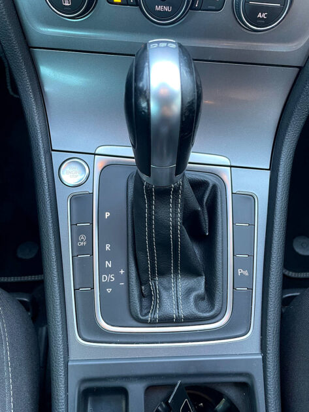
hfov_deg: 53.1
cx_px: 154
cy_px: 206
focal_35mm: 26
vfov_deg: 67.3
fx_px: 309
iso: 320
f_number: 1.6
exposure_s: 1/60
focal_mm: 4.2
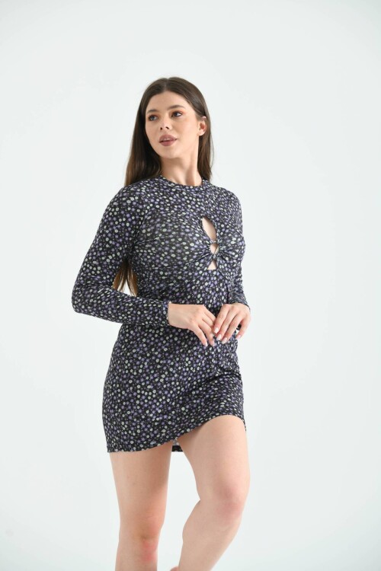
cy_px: 286
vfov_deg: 16.8
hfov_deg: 11.2
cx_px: 190
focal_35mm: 122
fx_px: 1937
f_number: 5.6
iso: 100
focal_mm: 122
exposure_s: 1/125
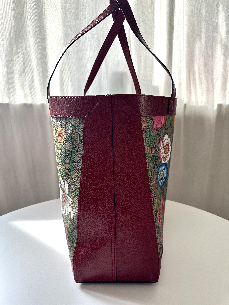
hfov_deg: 56.8
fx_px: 212
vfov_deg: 71.6
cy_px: 152
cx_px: 114
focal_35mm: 24
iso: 100
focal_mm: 6.86
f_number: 1.78
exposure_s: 1/121
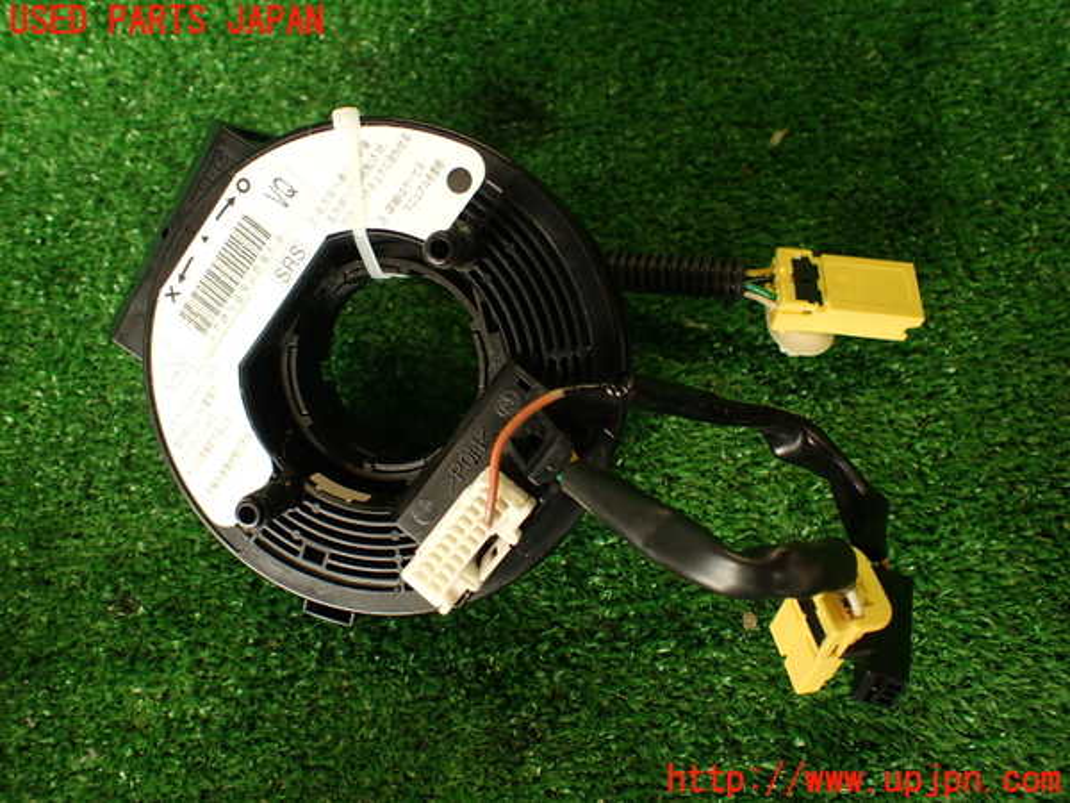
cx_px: 535
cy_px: 402
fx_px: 927
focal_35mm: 30
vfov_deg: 46.8
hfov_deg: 60.0
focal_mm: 5.4
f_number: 2.3
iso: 125
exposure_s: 1/60
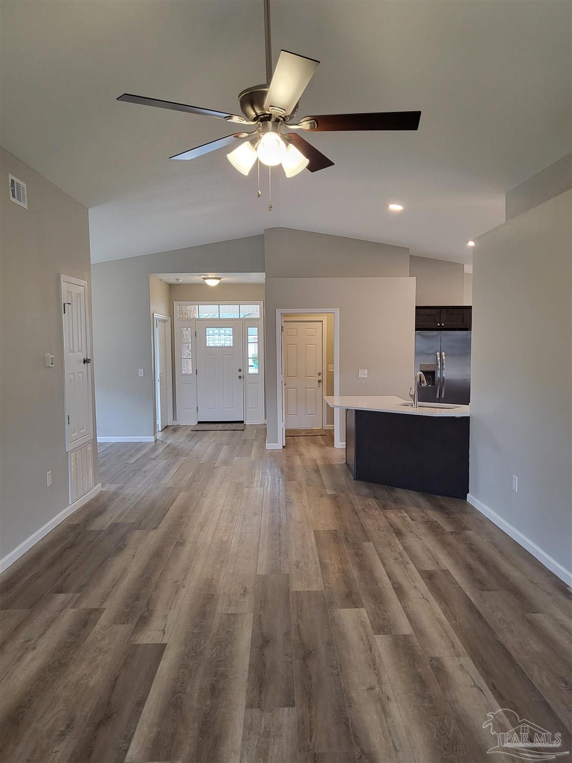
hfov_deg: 53.1
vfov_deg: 67.3
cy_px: 382
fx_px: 573
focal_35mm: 26
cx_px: 286
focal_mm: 4.25
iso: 250
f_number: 1.8
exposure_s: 1/120
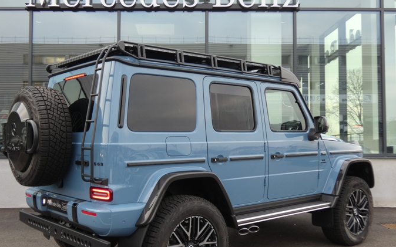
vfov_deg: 32.7
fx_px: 421
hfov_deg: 50.3
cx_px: 175
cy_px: 136
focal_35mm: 39
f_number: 3.3
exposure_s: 1/80
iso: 100
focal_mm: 5.5
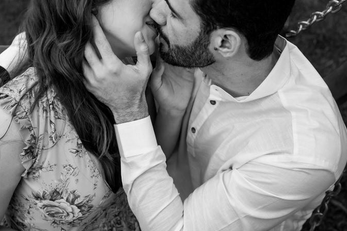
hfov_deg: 39.5
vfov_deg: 26.8
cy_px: 75
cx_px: 152
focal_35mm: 50
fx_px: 482
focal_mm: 35
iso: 2500
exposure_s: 1/200
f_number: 3.2
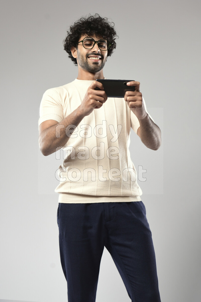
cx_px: 100
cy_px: 151
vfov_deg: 38.2
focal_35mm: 52
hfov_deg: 26.0
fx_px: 435
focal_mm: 52
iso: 400
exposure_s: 1/125
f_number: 5
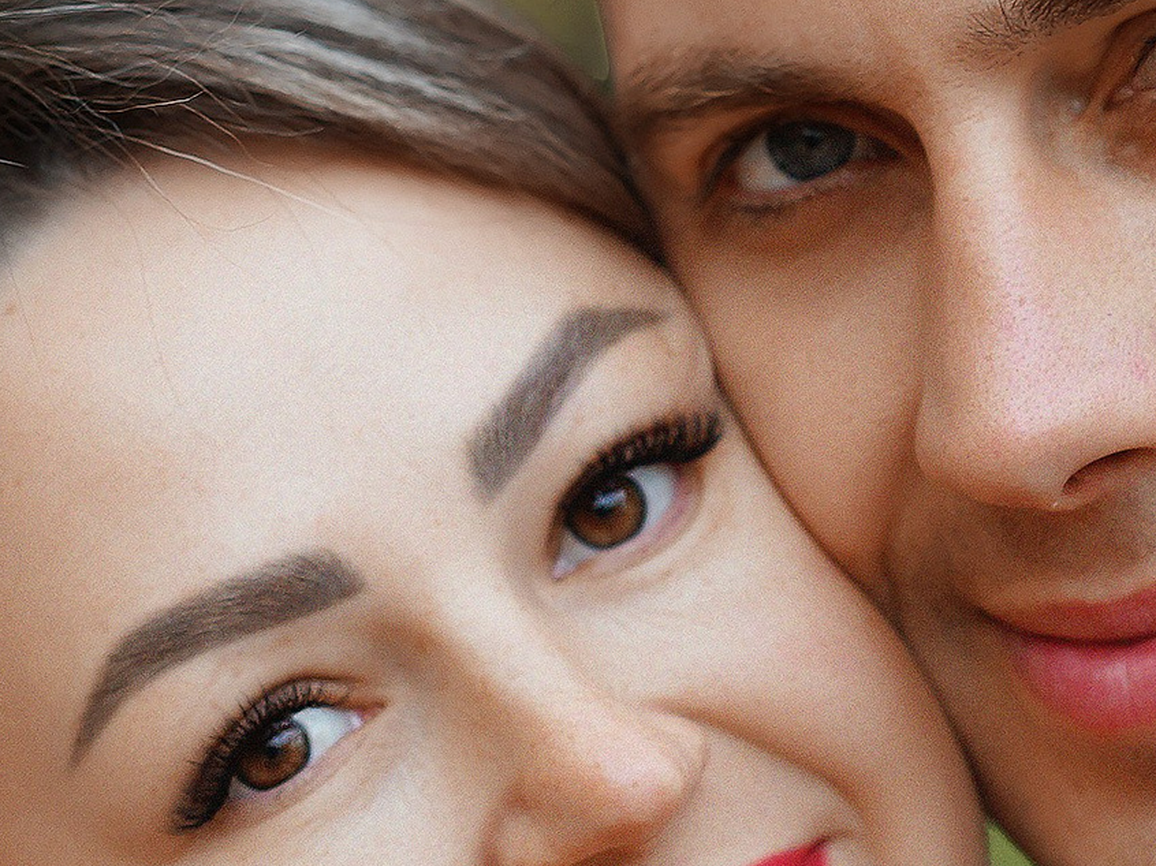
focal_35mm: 393
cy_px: 416
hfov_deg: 5.0
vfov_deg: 3.8
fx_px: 13120
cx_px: 1015
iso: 320
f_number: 4
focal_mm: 135
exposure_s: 1/320
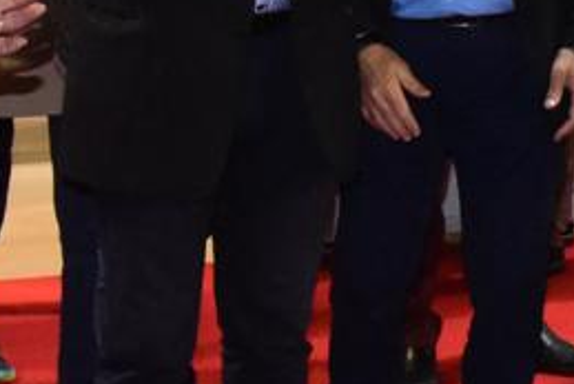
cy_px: -101
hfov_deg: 14.8
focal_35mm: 126
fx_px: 2010
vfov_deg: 10.7
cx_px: 937
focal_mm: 17
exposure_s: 1/125
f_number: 6.3
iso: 5000
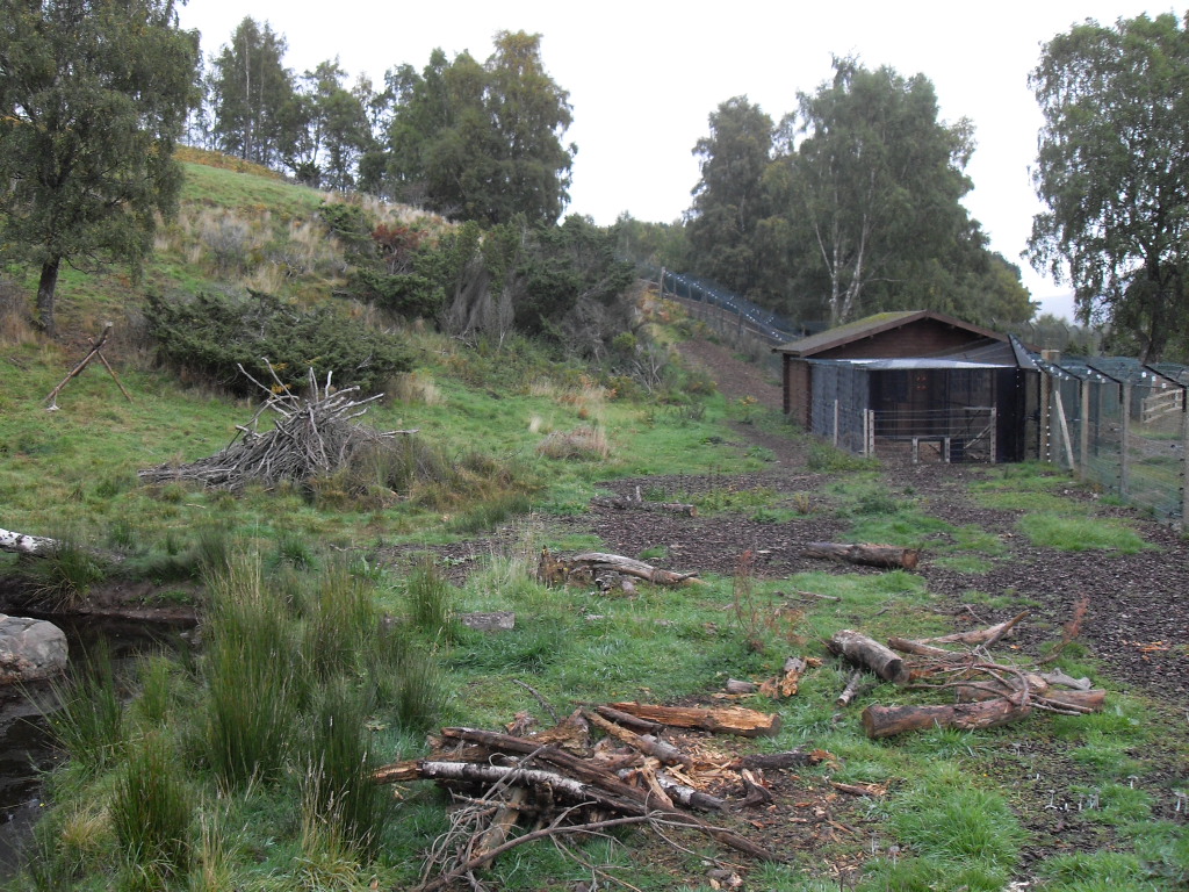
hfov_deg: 50.1
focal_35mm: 37
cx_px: 594
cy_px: 446
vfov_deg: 38.7
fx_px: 1271
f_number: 2.8
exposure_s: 1/90
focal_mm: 6.3
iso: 100
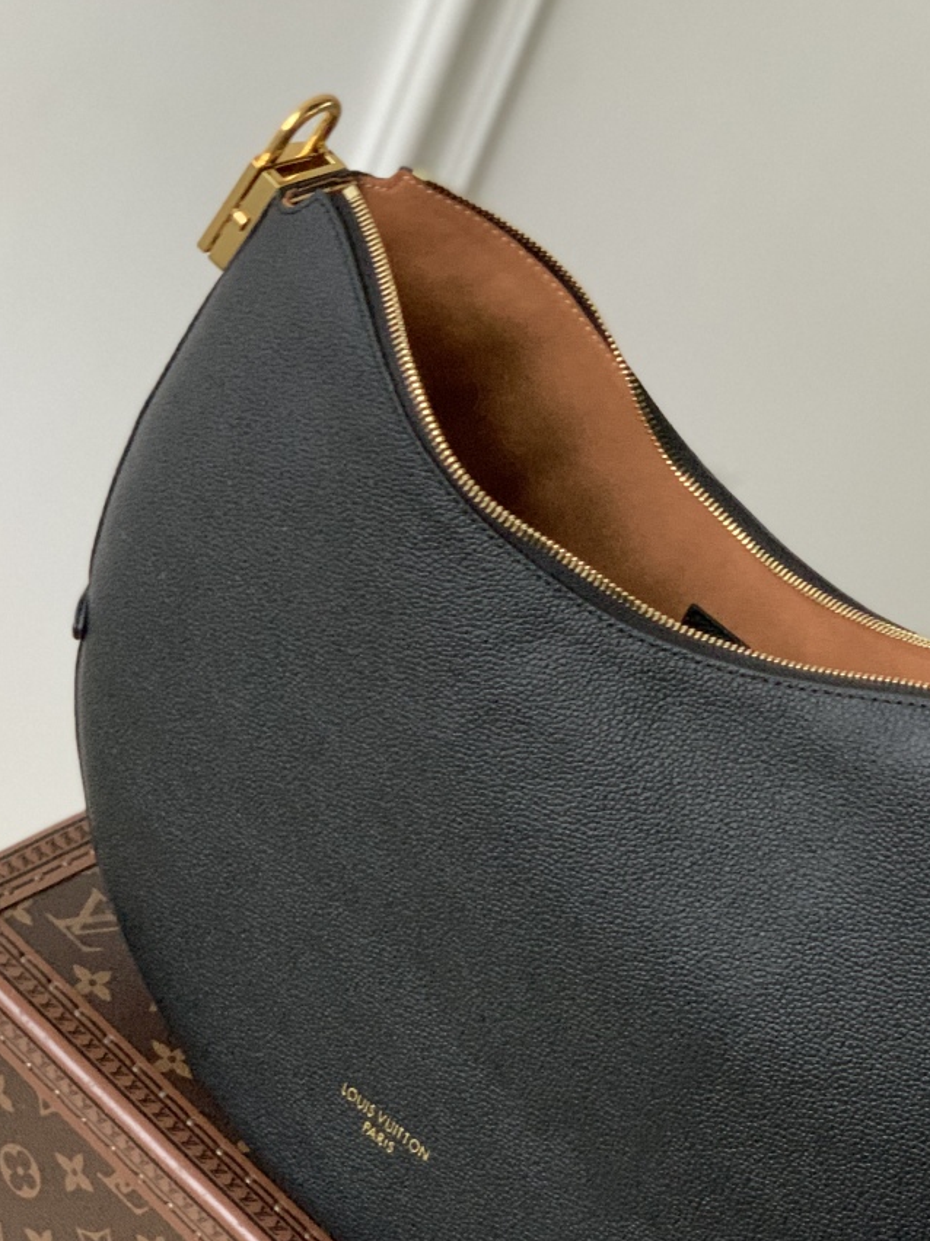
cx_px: 593
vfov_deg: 22.3
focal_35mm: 88
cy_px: 588
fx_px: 3153
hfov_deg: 16.8
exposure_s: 1/60
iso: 200
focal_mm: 6
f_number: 2.4
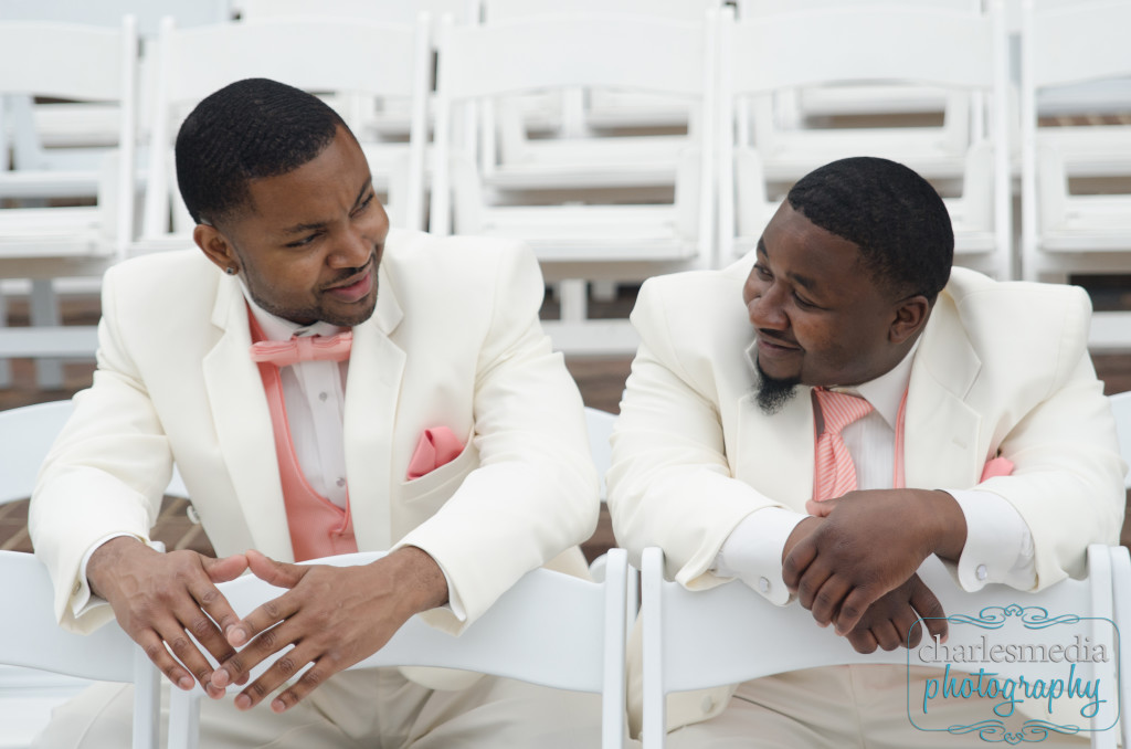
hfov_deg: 19.5
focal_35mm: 105
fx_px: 3292
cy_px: 374
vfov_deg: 13.0
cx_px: 566
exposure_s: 1/1600
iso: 320
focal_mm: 70
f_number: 3.5
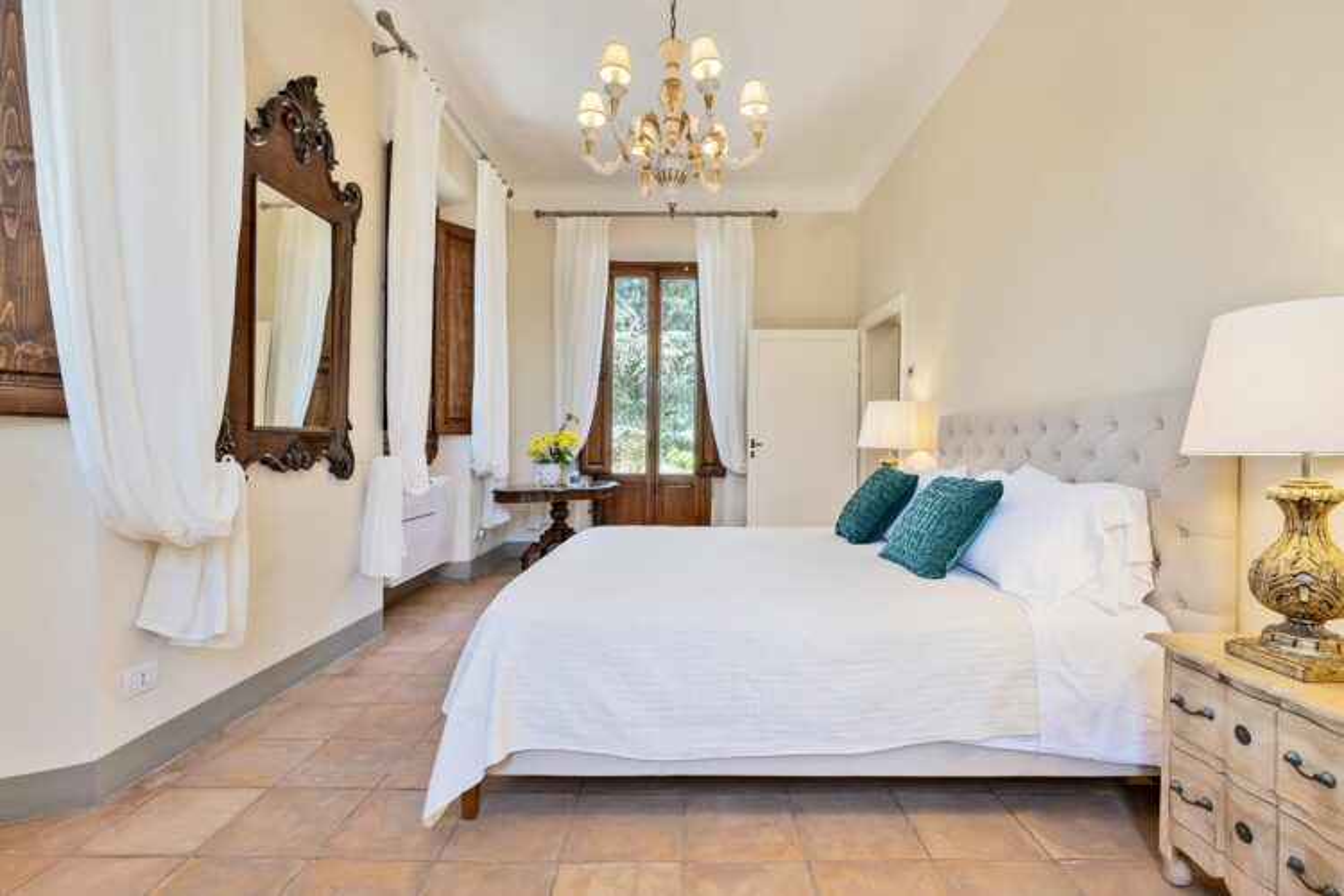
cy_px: 448
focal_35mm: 16
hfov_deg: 96.7
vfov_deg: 73.7
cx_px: 672
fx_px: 597
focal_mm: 16
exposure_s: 1/4
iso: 200
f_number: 10
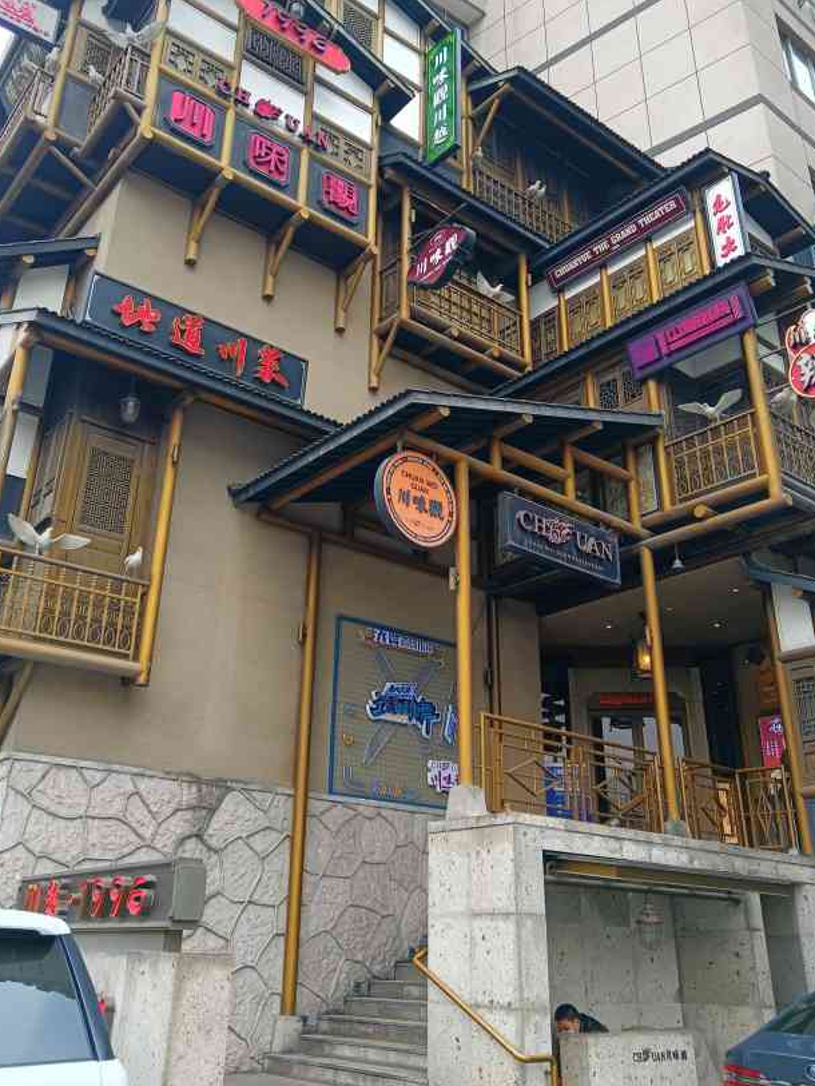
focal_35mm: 31
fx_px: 973
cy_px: 471
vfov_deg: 58.1
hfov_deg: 45.4
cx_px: 383
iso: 102
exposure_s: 1/100
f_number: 1.9
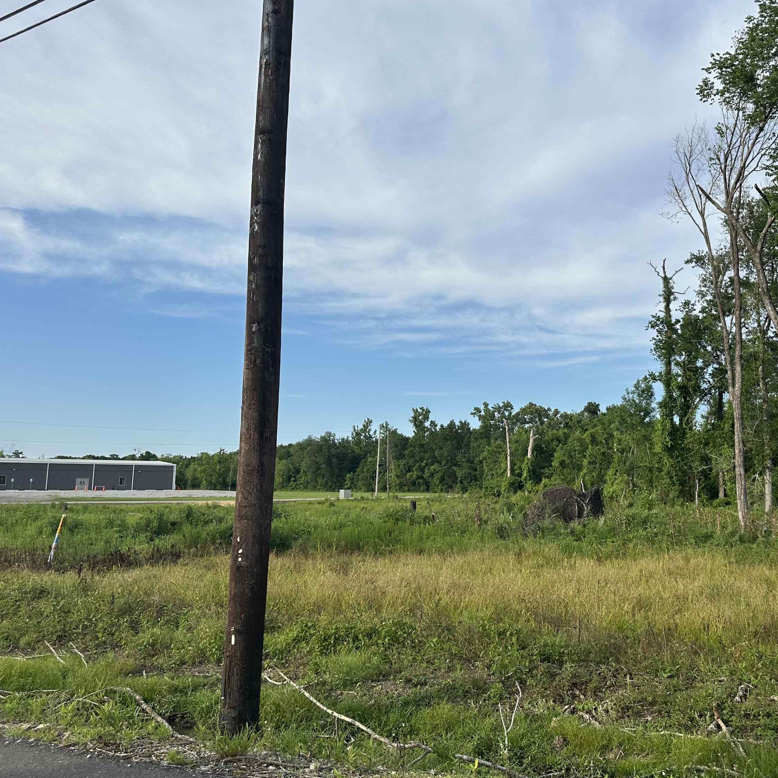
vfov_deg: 55.6
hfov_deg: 54.7
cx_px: 504
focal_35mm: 29
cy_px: 380
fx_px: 737
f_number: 1.78
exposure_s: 1/3597
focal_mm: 6.86
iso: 80
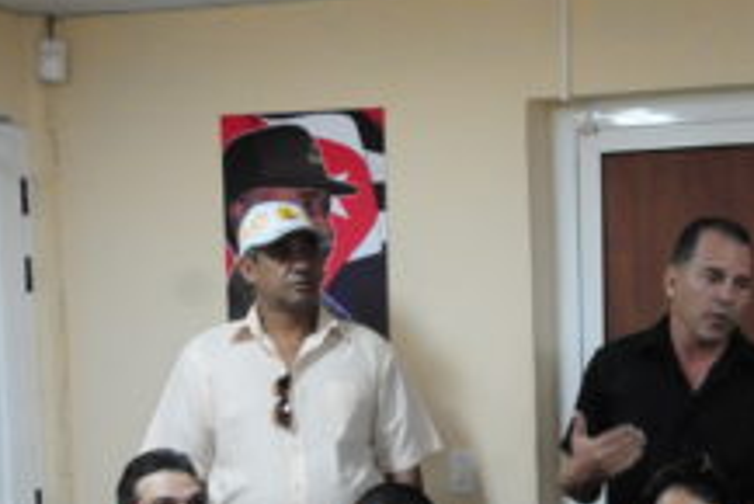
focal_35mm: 79
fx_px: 1656
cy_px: 417
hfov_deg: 24.8
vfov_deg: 17.1
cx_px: 698
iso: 3200
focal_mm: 28
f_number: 4
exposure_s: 1/60
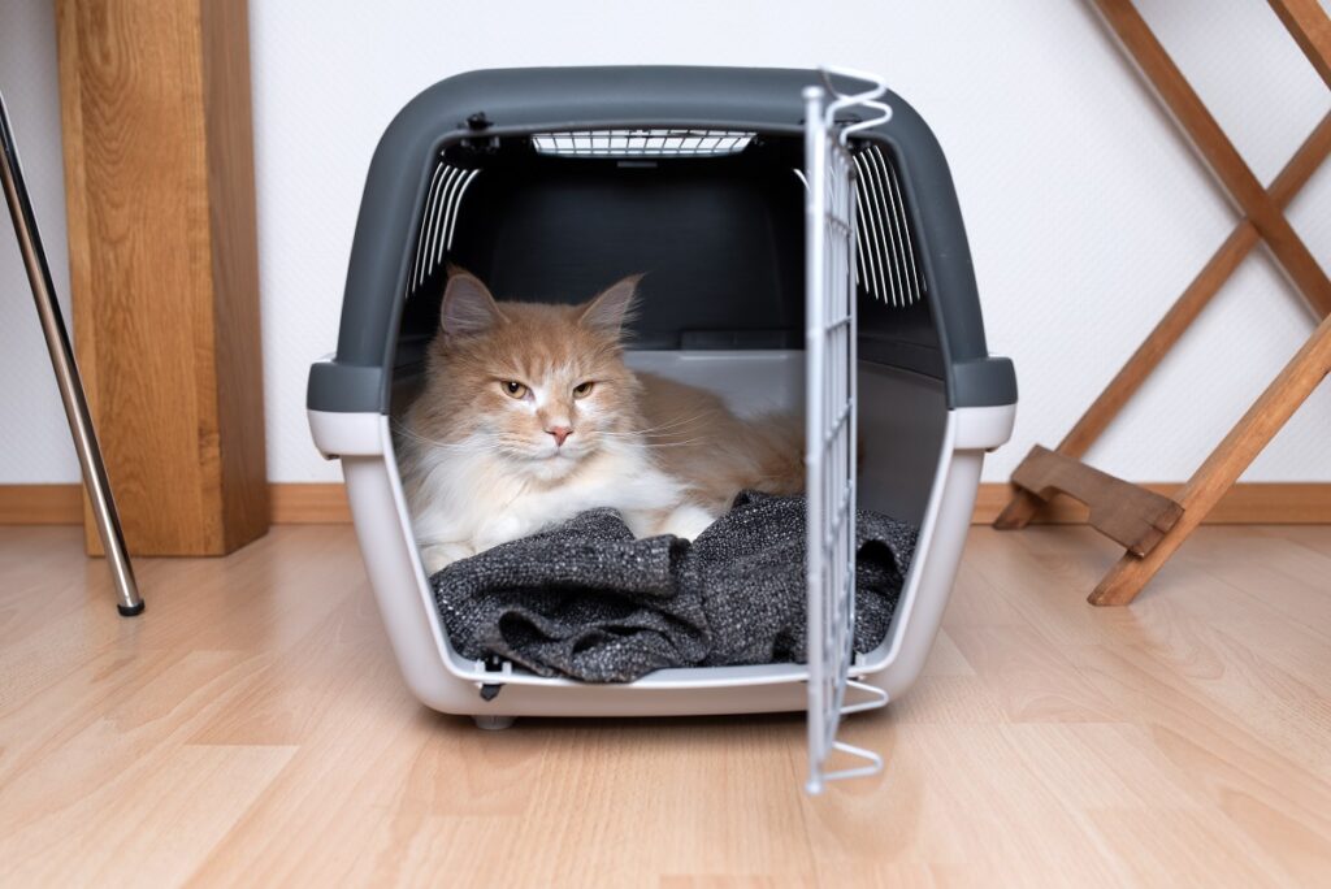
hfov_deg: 54.4
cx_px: 666
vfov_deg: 37.9
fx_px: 1295
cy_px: 444
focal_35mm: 35
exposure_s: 1/200
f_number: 5.6
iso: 200
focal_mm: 35
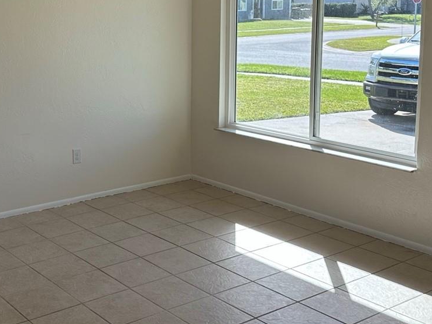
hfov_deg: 35.8
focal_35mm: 52
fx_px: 649
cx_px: 95
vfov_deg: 27.8
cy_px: 92
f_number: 1.78
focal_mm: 6.86
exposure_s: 1/745
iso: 80
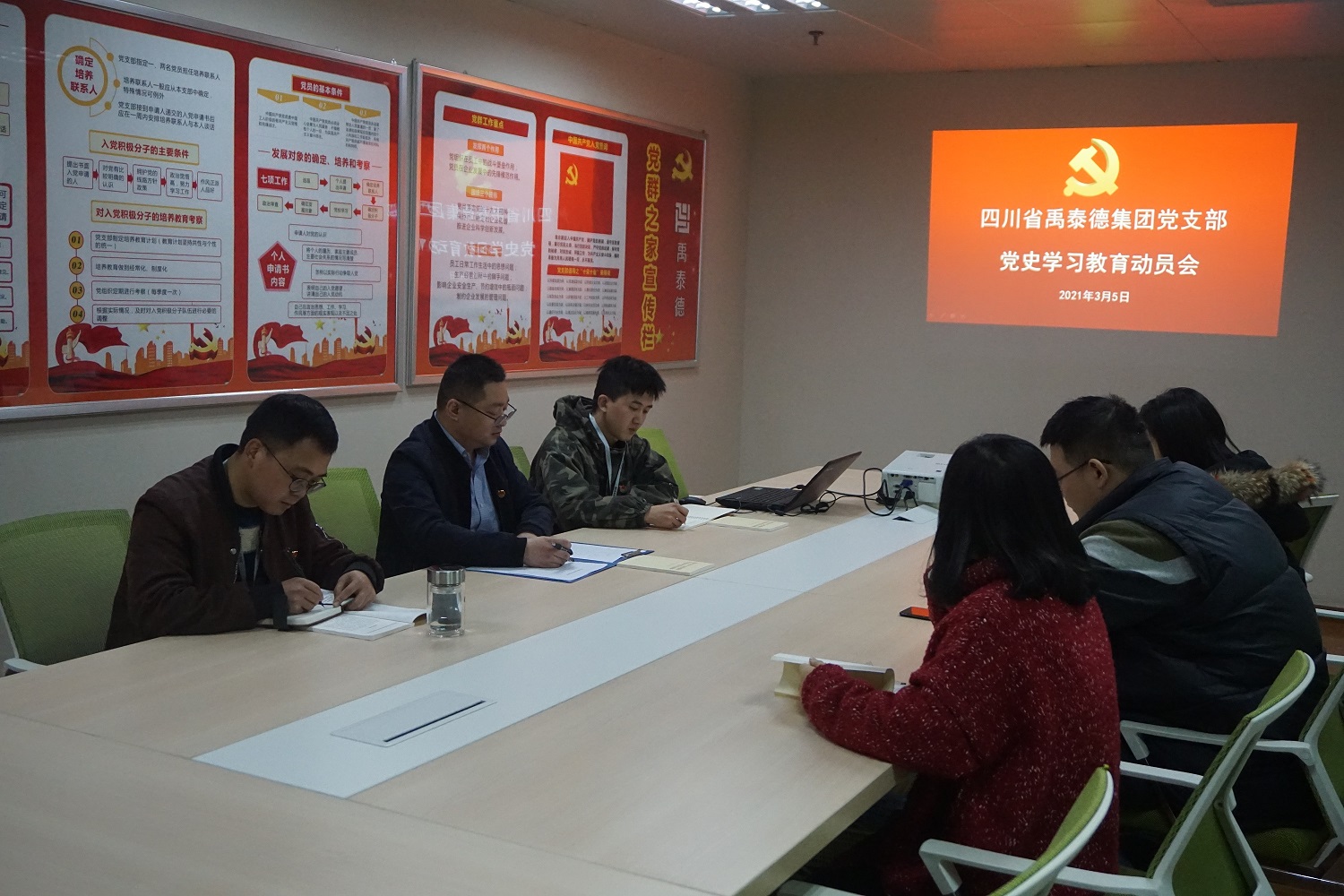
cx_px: 672
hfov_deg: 51.3
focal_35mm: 38
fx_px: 1400
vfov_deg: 35.5
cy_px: 448
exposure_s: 1/160
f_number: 4.5
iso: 3200
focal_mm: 25
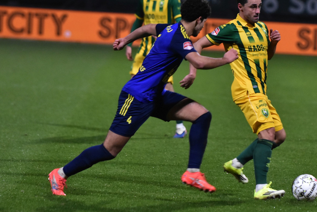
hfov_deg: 6.8
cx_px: 181
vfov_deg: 4.5
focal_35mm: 304
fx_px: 2673
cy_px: 104
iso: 2500
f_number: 2.8
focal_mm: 175
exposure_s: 1/800
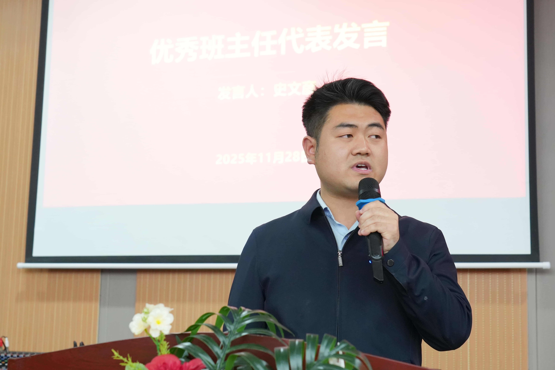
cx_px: 278
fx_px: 771
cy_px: 185
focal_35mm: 50
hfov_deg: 39.6
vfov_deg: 27.0
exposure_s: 1/125
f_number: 5.6
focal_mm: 50
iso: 3200
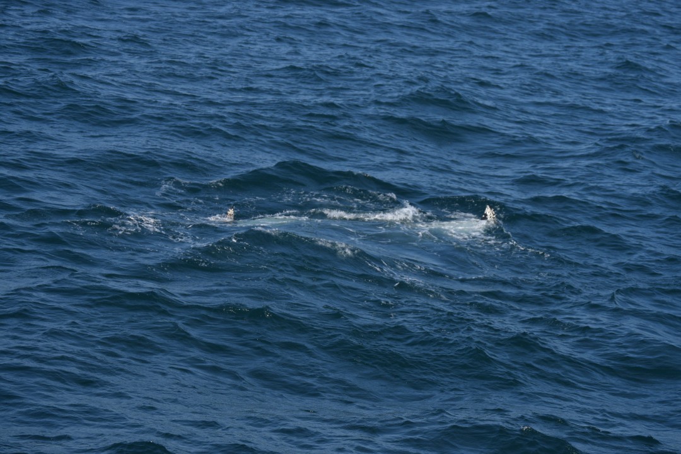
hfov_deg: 16.1
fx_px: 2412
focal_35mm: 128
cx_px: 340
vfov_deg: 10.8
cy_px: 227
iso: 200
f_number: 5.6
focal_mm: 85
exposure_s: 1/1600
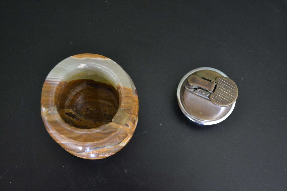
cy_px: 96
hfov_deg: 38.9
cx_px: 144
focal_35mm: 51
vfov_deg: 26.5
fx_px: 407
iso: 3200
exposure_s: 1/50
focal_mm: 34
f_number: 5
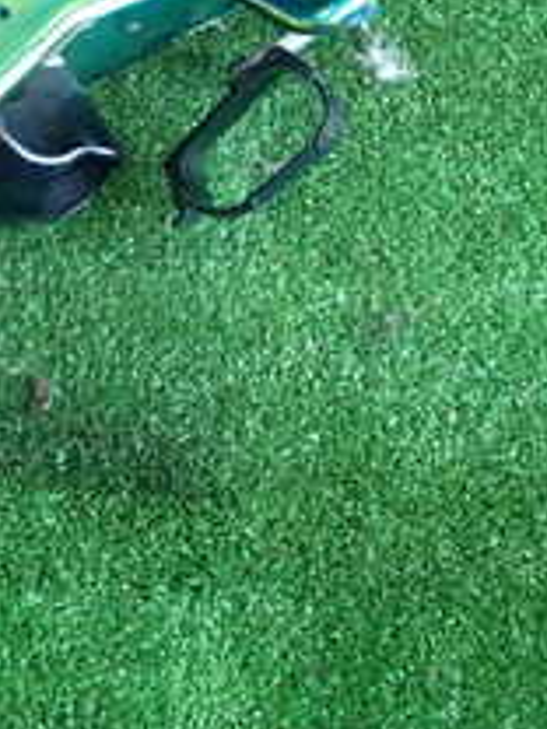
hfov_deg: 20.4
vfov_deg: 26.0
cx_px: 259
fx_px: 1517
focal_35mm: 72
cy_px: 46
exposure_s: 1/30
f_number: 2
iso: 500
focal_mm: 4.5
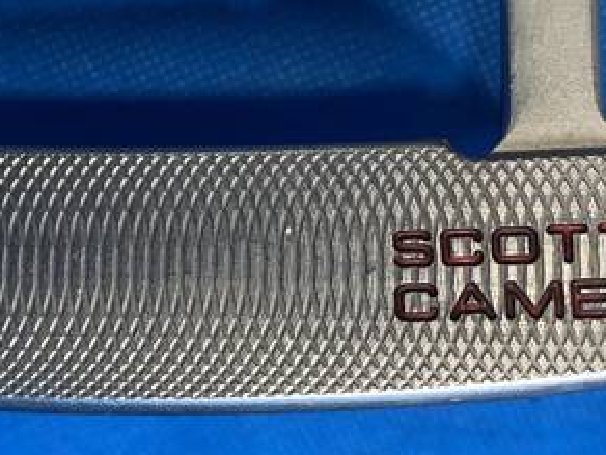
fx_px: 998
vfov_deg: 25.6
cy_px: 162
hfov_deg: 33.7
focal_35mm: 57
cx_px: 251
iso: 80
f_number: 1.8
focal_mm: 4.25
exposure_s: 1/60
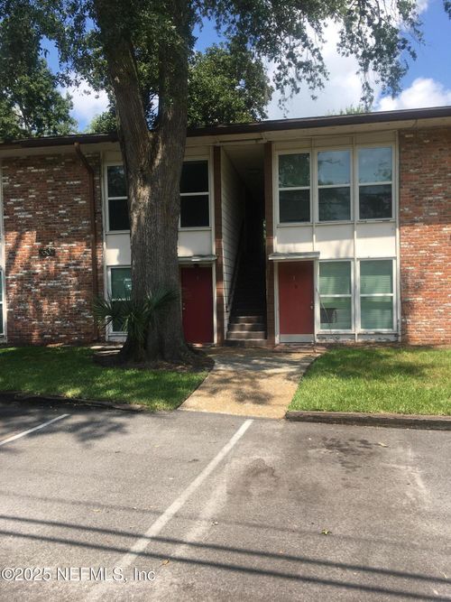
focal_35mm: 29
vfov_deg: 61.7
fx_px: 504
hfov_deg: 48.2
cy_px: 301
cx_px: 226
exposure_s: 1/999
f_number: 2.2
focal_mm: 4.15
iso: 25
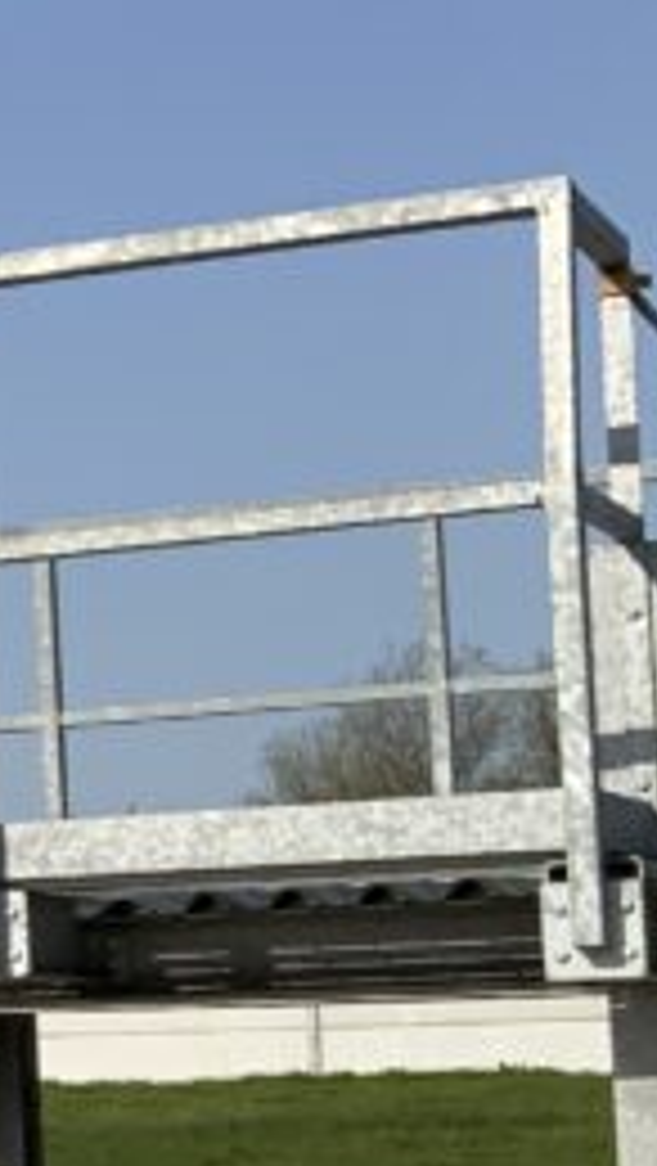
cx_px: -1030
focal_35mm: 125
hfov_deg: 8.7
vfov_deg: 17.1
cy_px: 860
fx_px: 3865
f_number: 1.8
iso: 16
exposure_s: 1/2801
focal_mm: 3
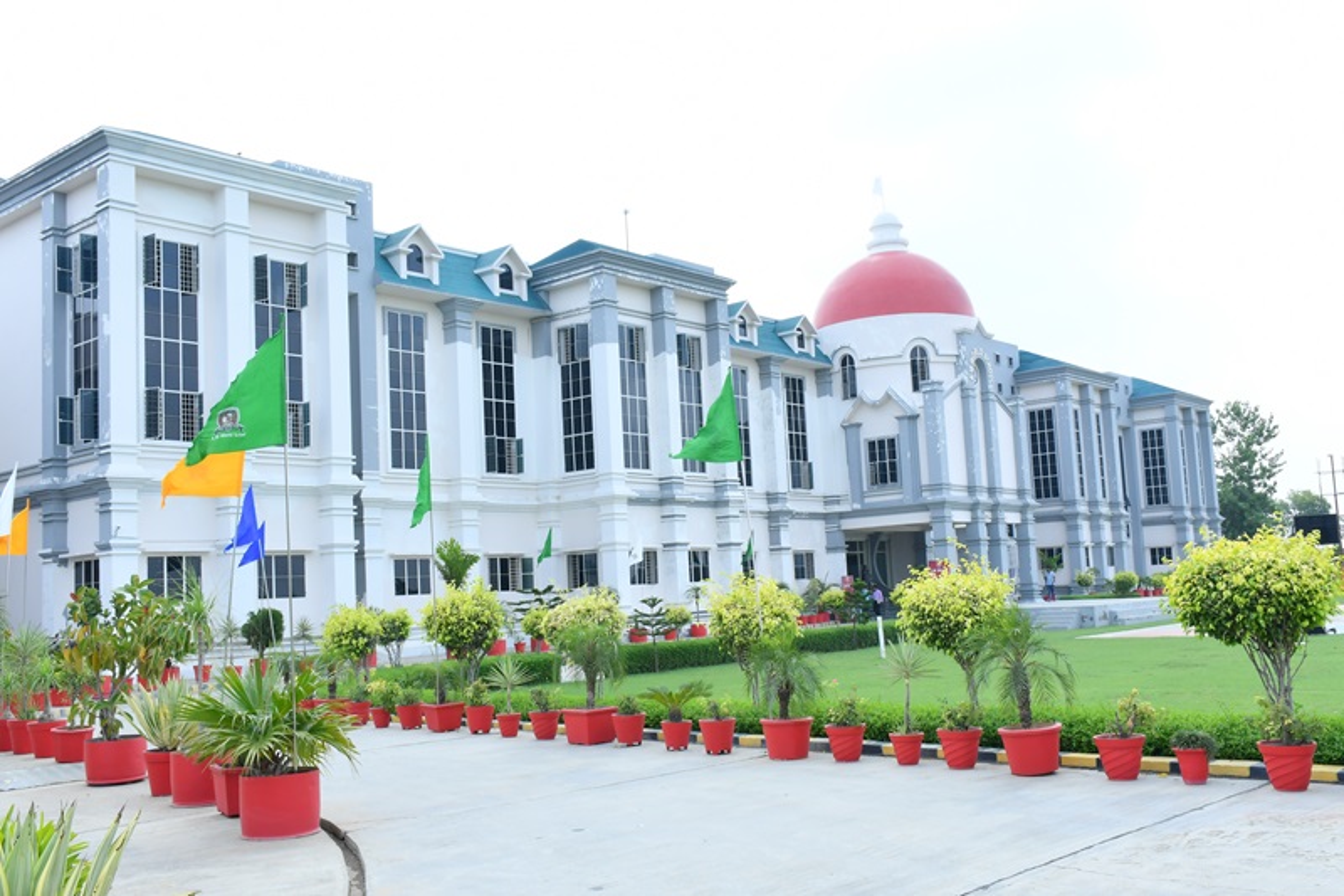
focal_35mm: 34
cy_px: 448
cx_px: 672
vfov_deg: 38.9
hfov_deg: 55.8
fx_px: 1269
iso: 400
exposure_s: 1/160
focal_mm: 23
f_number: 14
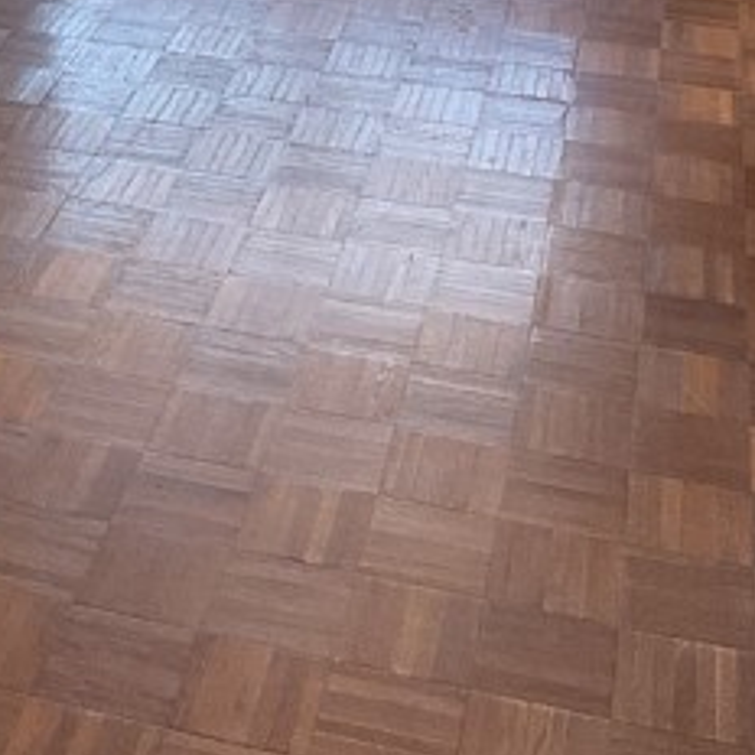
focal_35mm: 113
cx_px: 111
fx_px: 2788
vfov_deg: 14.8
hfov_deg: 15.3
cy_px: -208
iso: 64
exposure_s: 1/120
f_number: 1.8
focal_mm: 3
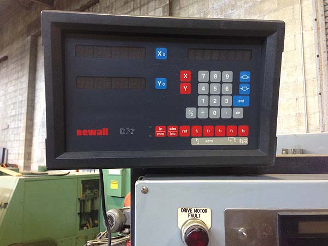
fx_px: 313
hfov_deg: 55.4
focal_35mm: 33
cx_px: 164
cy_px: 123
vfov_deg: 42.9
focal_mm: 4.12
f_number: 2.4
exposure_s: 1/20
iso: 160
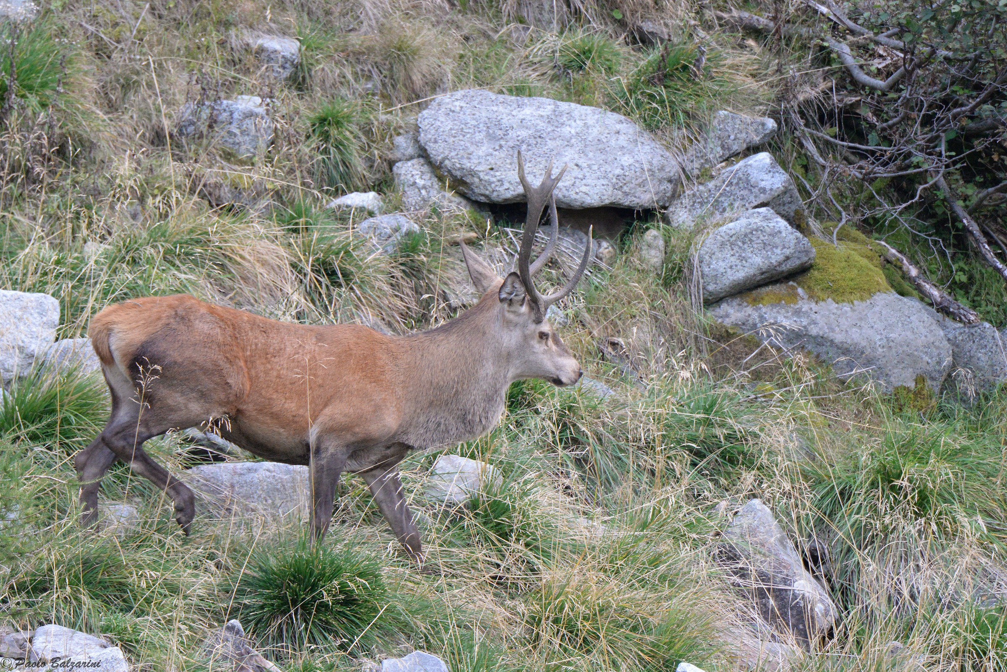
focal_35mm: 550
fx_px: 15389
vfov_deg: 2.5
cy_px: 336
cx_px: 504
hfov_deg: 3.7
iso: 6400
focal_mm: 550
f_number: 8
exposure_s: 1/640
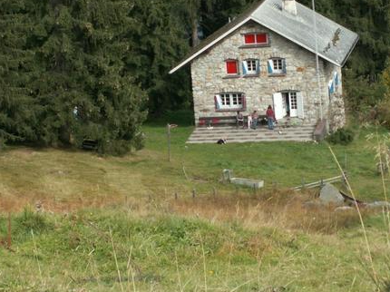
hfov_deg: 14.7
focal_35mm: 134
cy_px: 125
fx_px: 1509
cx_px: 258
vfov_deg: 11.1
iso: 50
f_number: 5.6
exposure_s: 1/125
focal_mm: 15.07
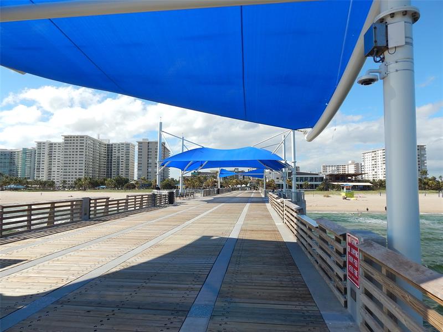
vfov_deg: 58.9
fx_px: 294
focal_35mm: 23
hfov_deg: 73.9
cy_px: 166
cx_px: 222
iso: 125
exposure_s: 1/640
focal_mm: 4
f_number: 6
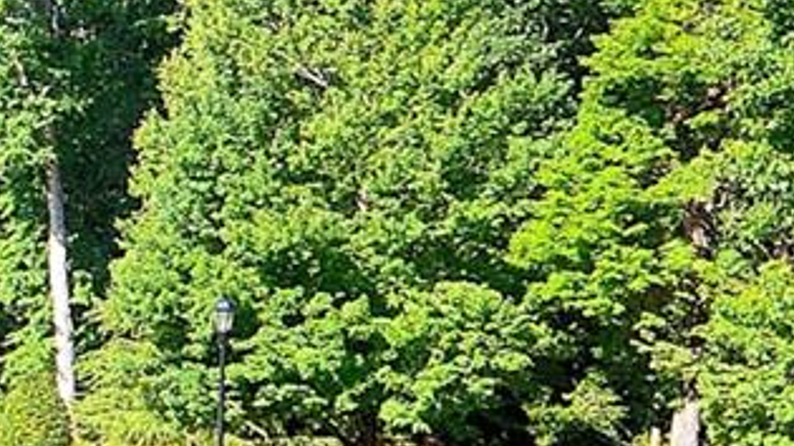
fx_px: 2366
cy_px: 352
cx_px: -560
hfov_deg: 16.5
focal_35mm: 112
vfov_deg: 10.7
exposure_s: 1/125
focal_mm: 11
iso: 200
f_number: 9
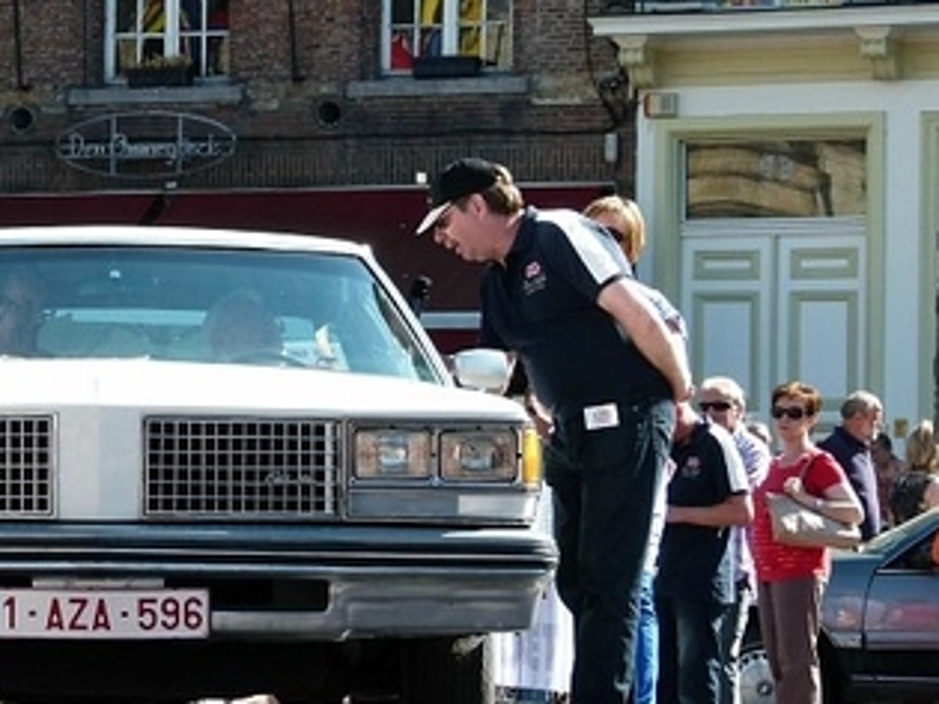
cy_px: 337
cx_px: 119
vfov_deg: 8.0
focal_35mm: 185
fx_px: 5016
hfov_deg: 10.6
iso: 100
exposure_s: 1/320
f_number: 4
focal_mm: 17.5
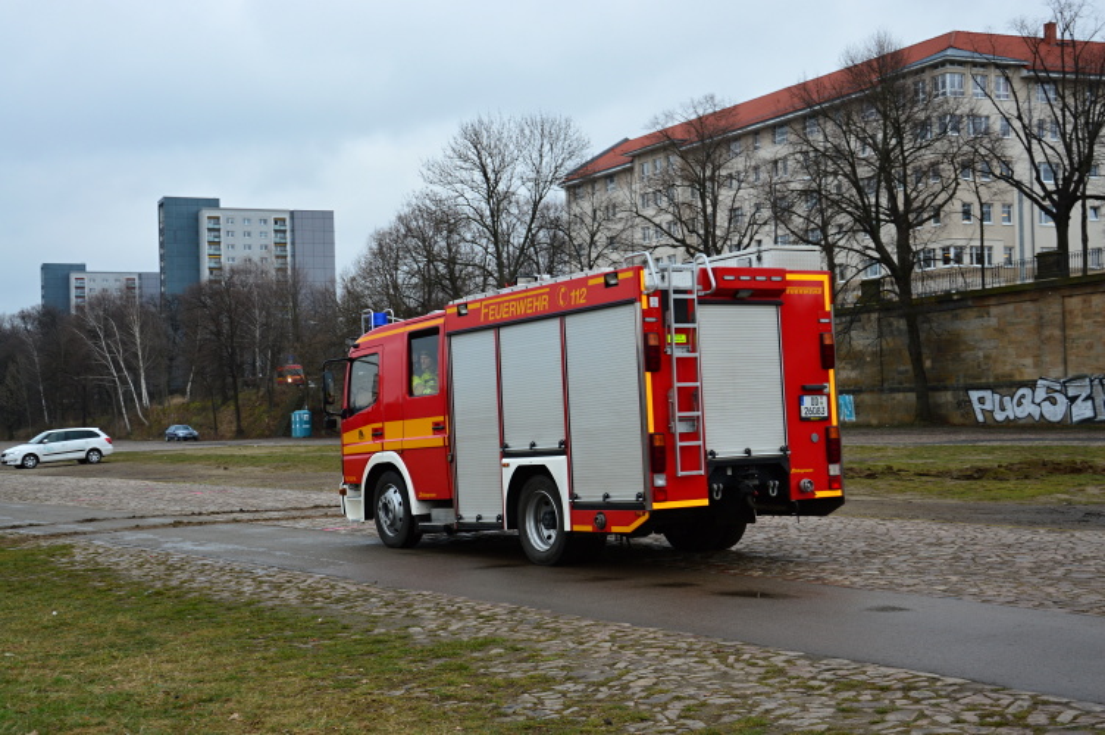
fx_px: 1564
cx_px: 552
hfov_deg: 38.9
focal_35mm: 51
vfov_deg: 26.4
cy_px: 368
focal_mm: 34
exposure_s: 1/125
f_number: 5.6
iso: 100
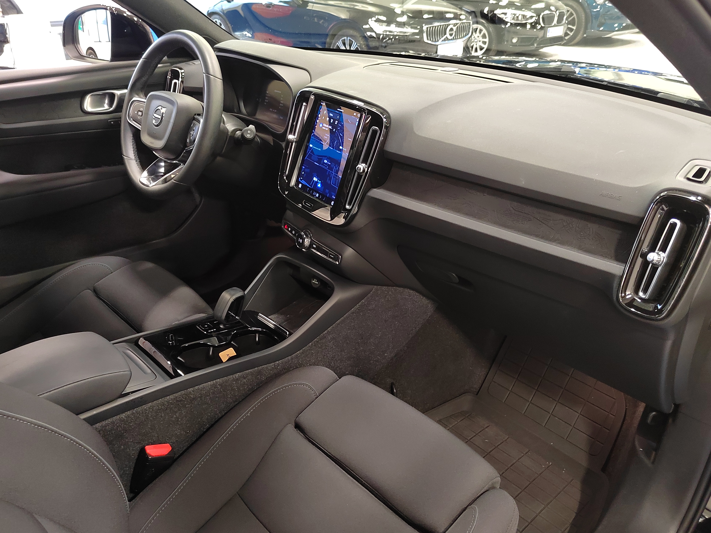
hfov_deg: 65.3
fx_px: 555
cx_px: 356
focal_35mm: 27
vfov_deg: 51.4
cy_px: 266
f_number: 1.9
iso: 3872
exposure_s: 1/40
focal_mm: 5.52
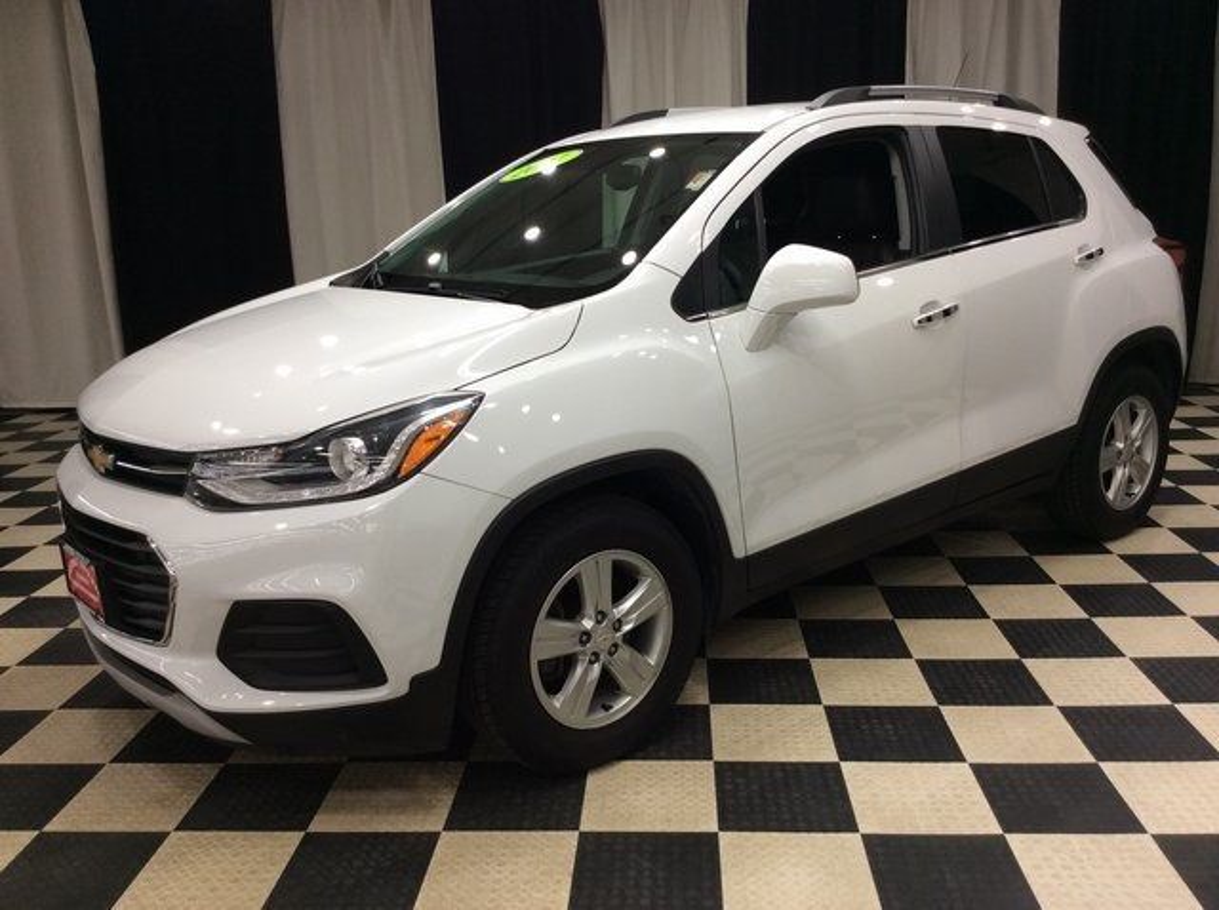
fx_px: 1125
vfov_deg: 44.1
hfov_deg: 56.9
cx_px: 610
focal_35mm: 32
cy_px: 455
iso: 32
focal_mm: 3.3
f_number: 2.4
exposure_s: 1/40
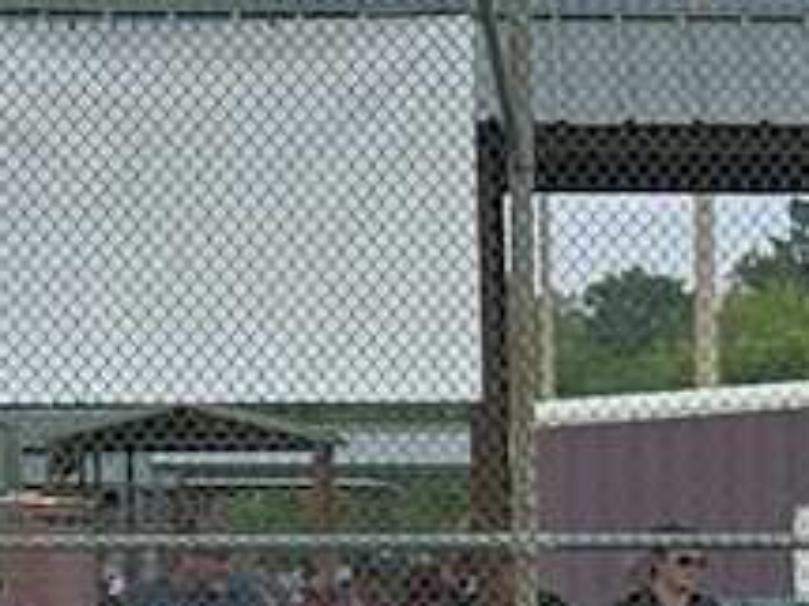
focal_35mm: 107
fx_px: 2499
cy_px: 1080
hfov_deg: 14.1
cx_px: 1810
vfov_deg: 12.6
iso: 25
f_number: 1.8
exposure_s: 1/989
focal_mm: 5.4
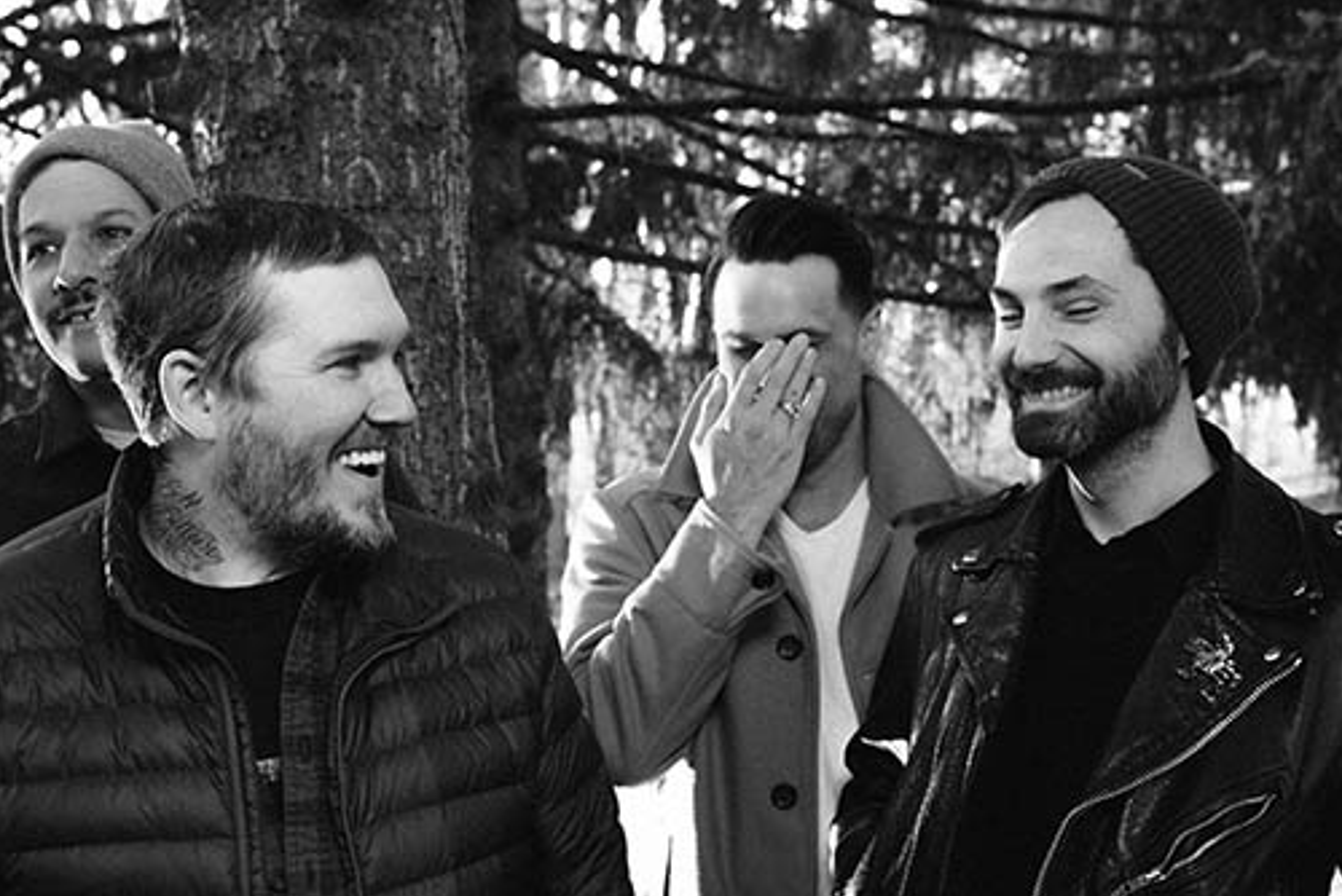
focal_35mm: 49
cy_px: 557
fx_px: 1828
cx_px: 569
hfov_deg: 40.2
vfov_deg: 27.5
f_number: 4.5
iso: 400
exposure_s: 1/500
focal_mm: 35
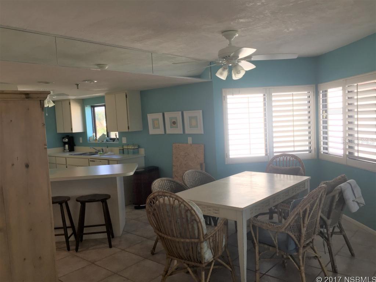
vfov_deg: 48.2
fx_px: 315
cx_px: 188
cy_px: 141
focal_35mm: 29
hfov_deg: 61.7
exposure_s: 1/60
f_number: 2.2
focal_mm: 4.15
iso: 32
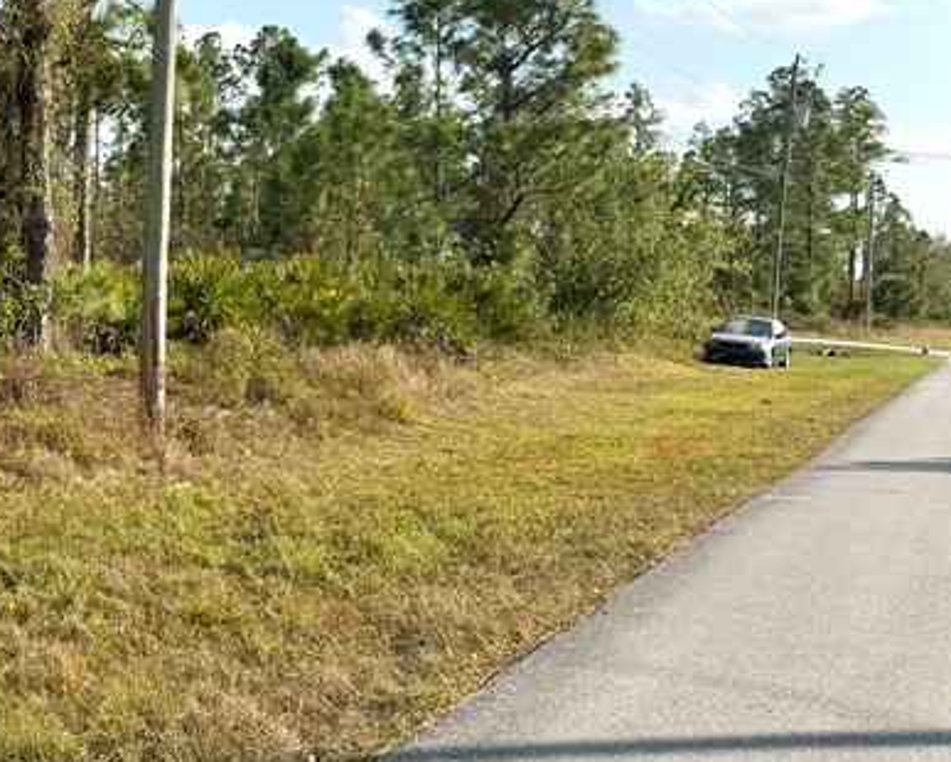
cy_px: 300
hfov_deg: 26.9
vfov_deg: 24.6
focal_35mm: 62
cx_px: -192
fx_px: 1746
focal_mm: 6.76
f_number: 1.78
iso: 80
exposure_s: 1/3759
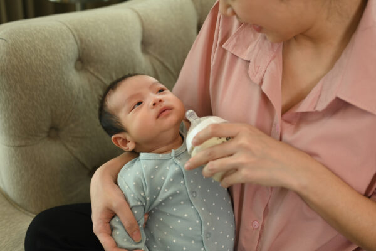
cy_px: 126
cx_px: 188
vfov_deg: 27.0
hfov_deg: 39.6
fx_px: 522
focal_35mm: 50
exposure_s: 1/200
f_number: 2.8
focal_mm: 50
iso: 500
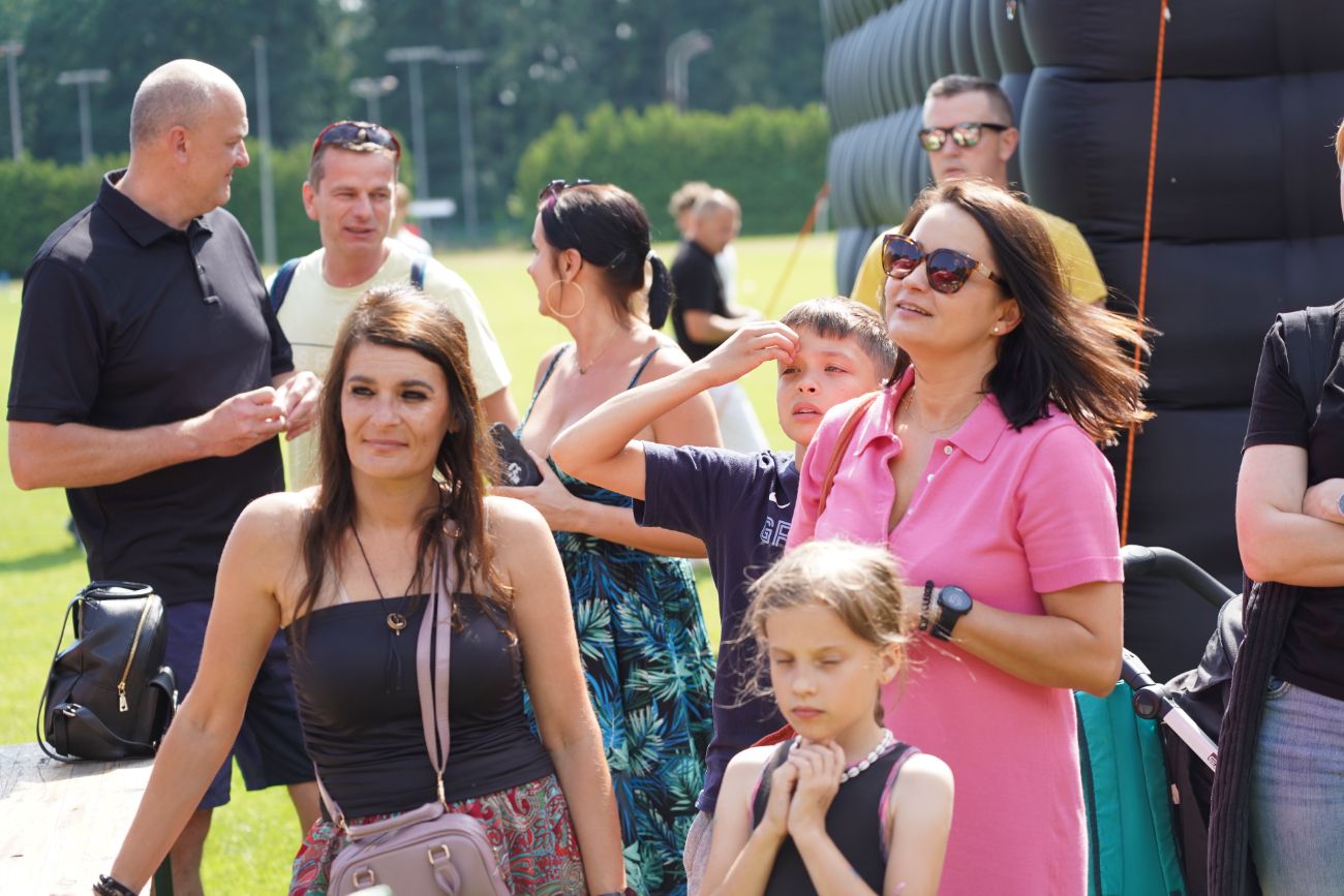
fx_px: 3771
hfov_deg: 20.2
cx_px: 672
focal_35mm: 101
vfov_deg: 13.6
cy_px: 448
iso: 250
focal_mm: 101
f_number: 4.5
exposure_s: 1/400
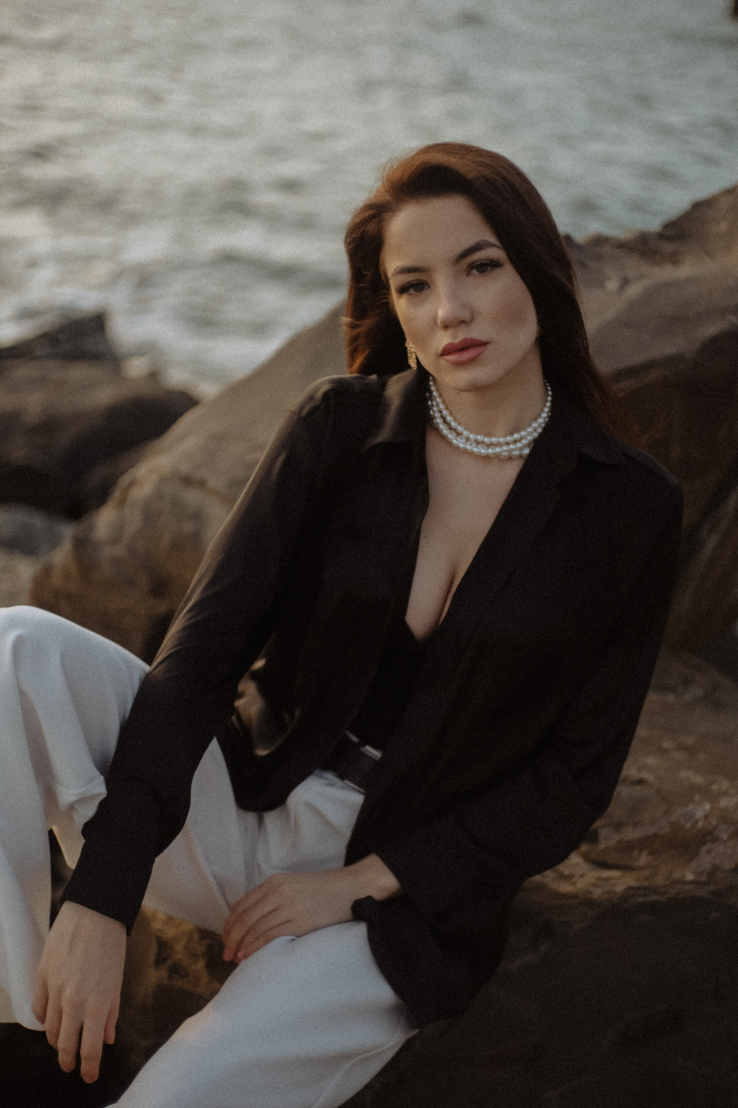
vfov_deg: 37.5
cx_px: 369
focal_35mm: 53
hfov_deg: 25.5
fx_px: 1630
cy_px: 554
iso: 400
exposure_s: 1/1900
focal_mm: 35
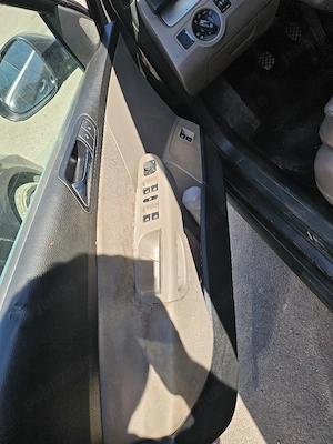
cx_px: 166
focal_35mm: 23
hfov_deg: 58.9
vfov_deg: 73.9
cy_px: 222
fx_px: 295
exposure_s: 1/182
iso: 16
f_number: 1.7
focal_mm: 6.3
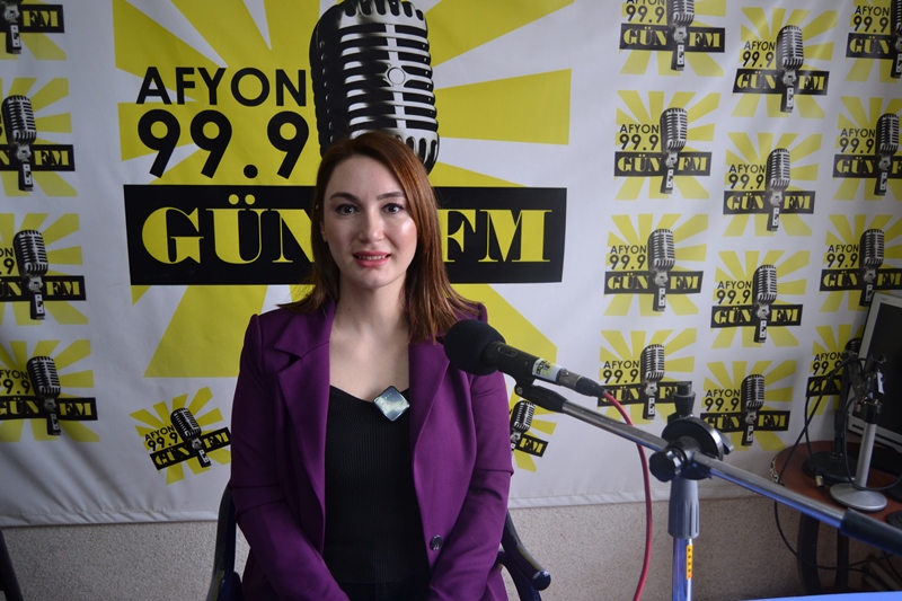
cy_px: 300
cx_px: 451
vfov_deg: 43.6
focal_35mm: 30
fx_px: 751
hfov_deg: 61.9
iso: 400
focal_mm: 20
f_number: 4.5
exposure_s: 1/80
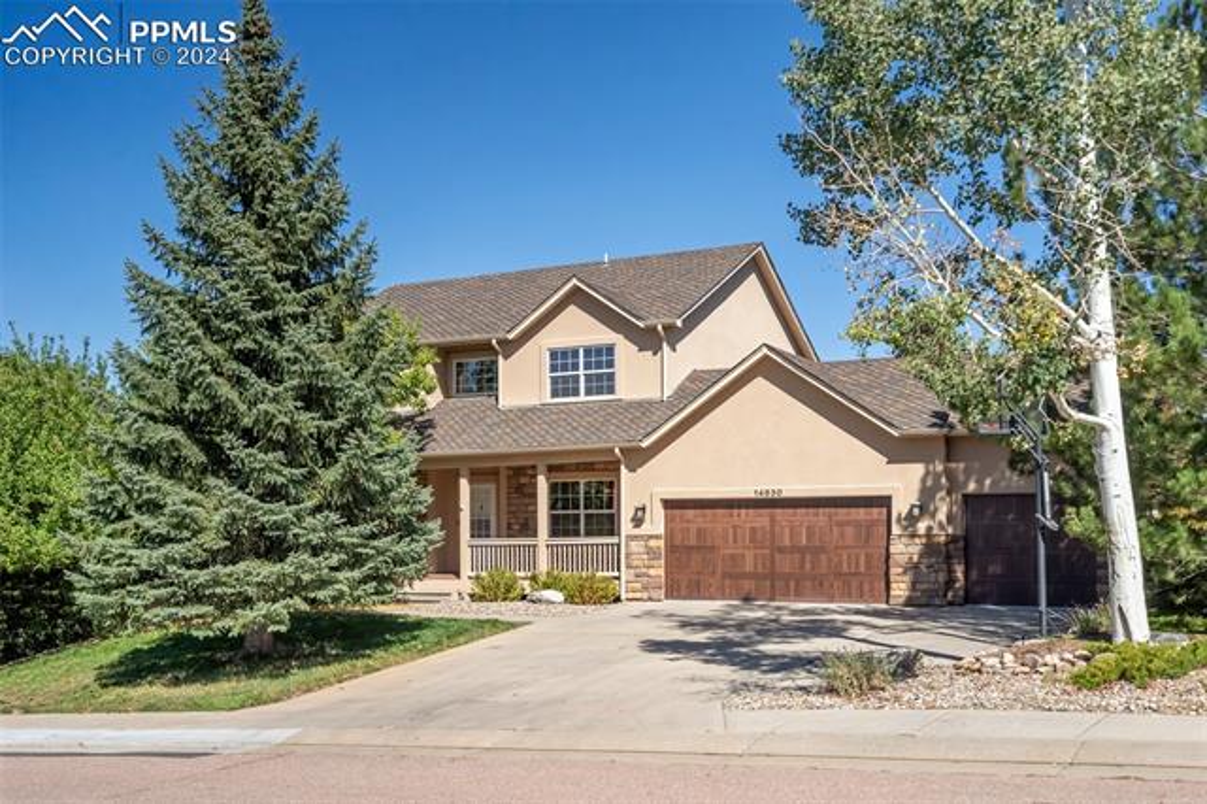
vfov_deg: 37.8
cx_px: 604
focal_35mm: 35
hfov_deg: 54.5
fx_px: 1173
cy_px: 402
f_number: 6.7
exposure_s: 1/2000
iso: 1000
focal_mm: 35
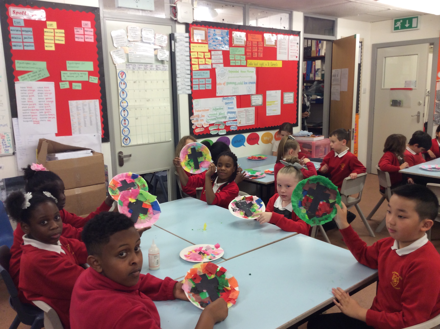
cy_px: 164
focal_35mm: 32
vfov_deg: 44.1
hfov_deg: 56.9
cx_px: 220
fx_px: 406
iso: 40
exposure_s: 1/25
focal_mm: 3.3
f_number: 2.4
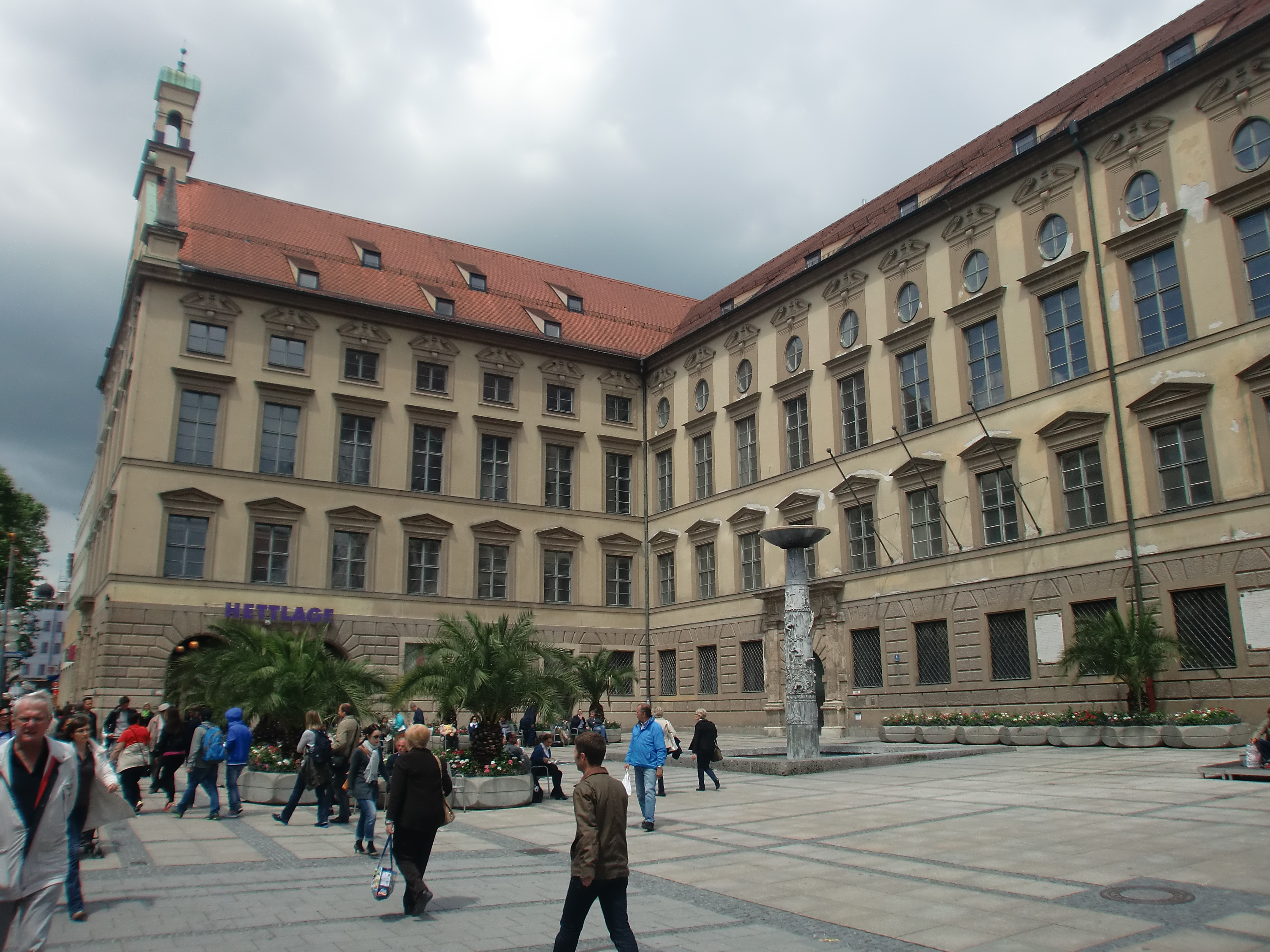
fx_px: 954
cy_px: 476
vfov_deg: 53.1
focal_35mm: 26
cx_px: 635
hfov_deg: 67.3
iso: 64
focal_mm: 4.65
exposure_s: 1/250
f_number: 7.8
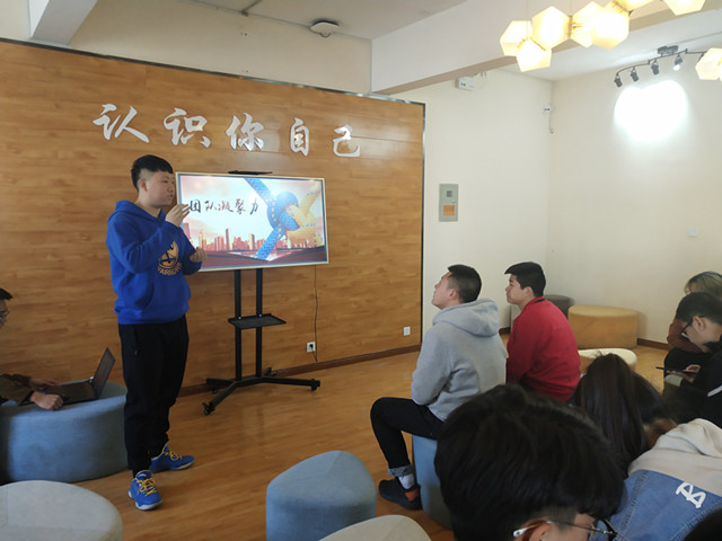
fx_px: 626
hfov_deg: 60.0
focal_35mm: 30
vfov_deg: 46.8
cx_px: 361
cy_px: 270
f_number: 1.8
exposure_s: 1/50
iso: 187
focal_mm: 3.95
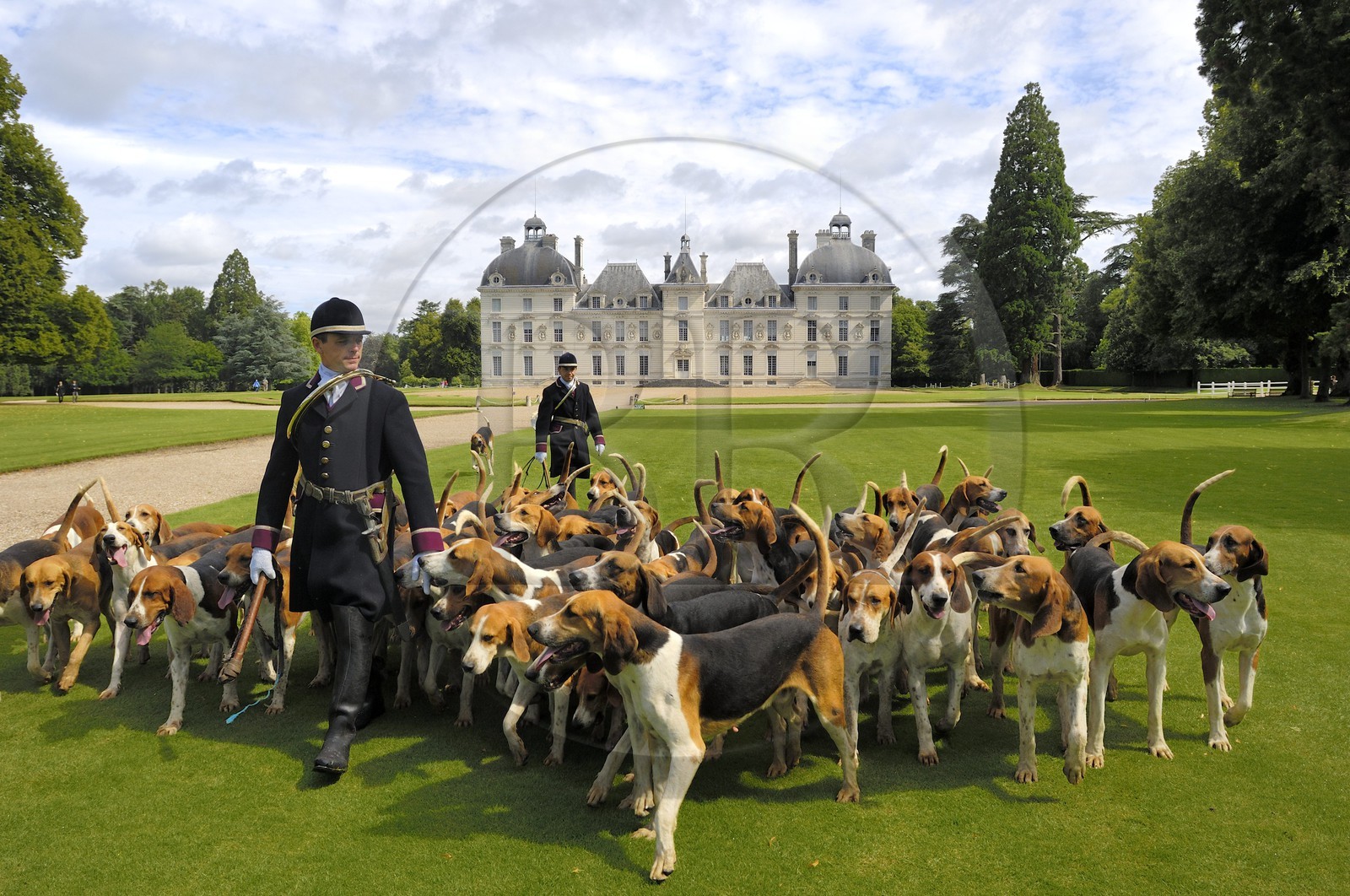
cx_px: 675
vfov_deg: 50.3
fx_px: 955
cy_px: 448
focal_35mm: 26
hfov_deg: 70.5
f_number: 5.3
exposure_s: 1/500
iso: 100
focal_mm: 17
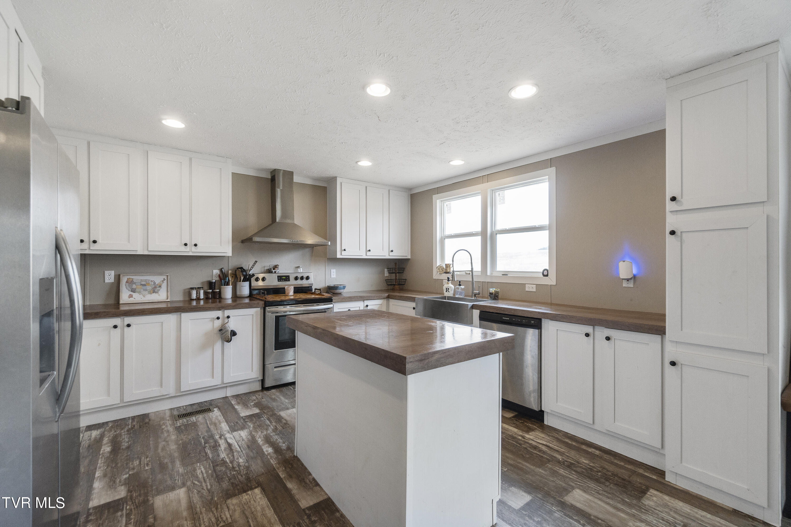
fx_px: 330
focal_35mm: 15
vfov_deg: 77.3
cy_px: 264
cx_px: 396
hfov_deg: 100.4
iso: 500
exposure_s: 1/30
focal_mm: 10
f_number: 8
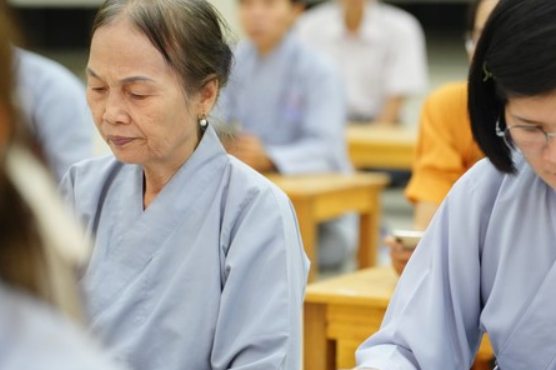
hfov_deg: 13.2
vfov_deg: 8.8
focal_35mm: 155
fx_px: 2392
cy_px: 236
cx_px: 360
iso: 5000
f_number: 3.2
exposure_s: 1/250
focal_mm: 106
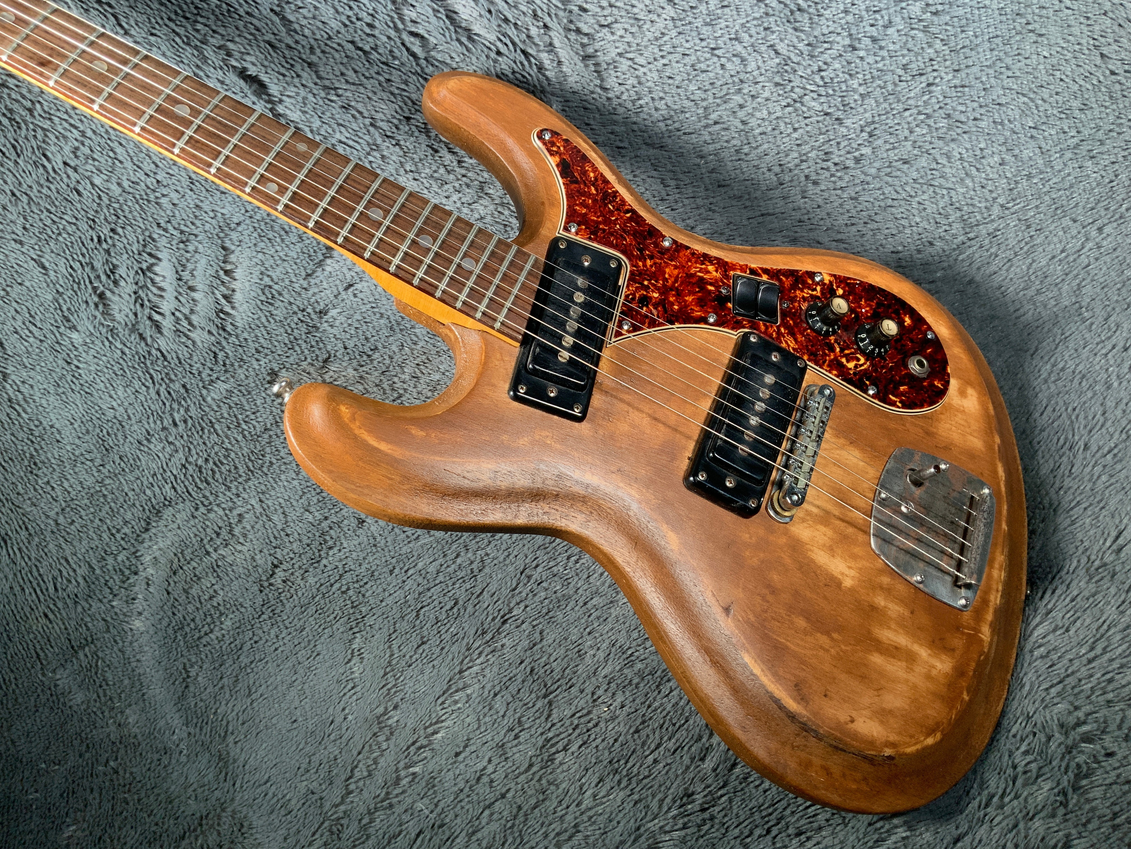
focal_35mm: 29
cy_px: 424
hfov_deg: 61.7
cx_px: 566
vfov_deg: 48.2
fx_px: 948
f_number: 1.8
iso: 64
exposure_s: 1/104
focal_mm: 3
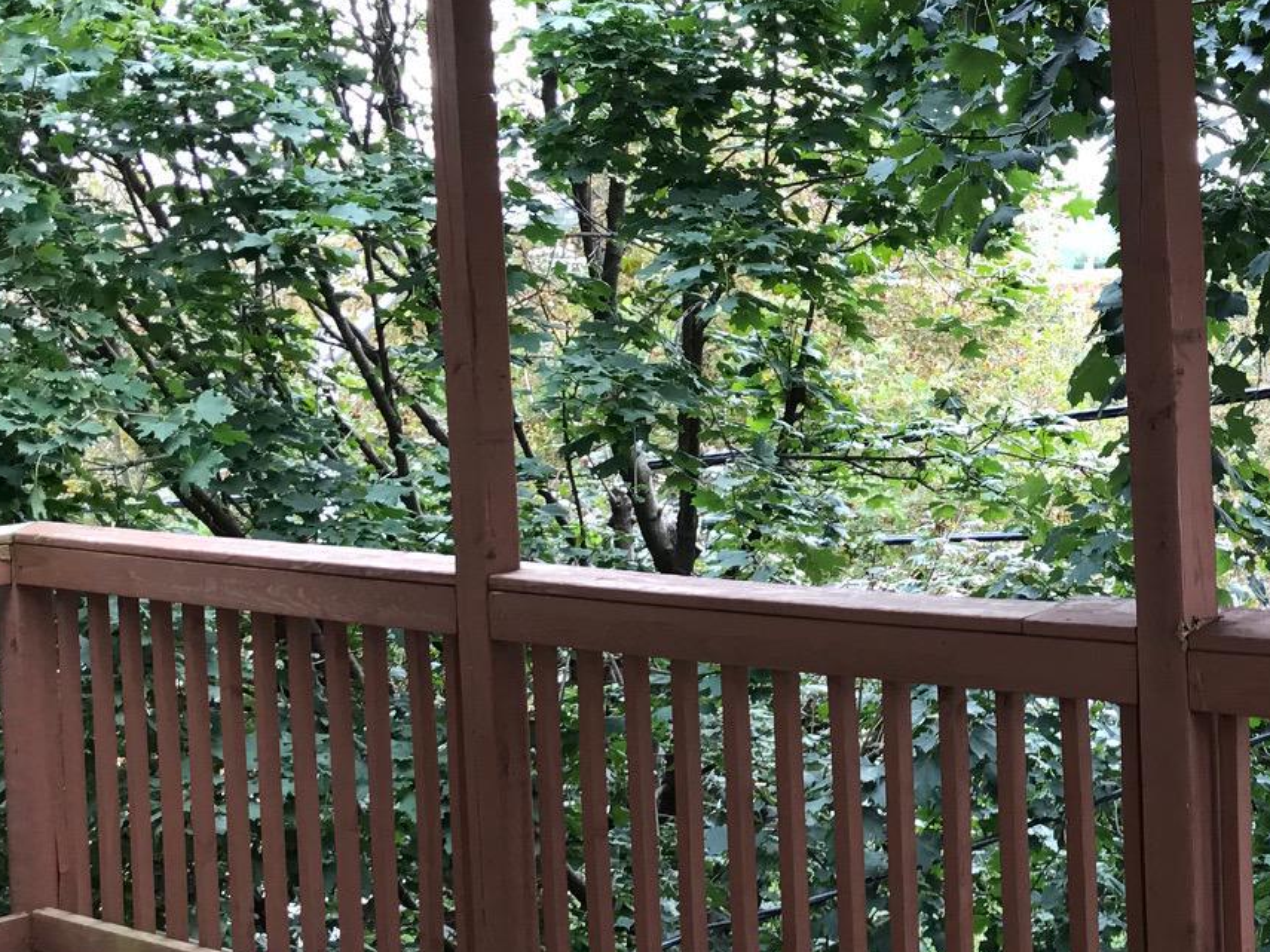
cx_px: 1197
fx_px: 2421
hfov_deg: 28.0
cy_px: 405
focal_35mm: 66
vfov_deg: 22.2
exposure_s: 1/120
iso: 40
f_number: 1.8
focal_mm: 3.99
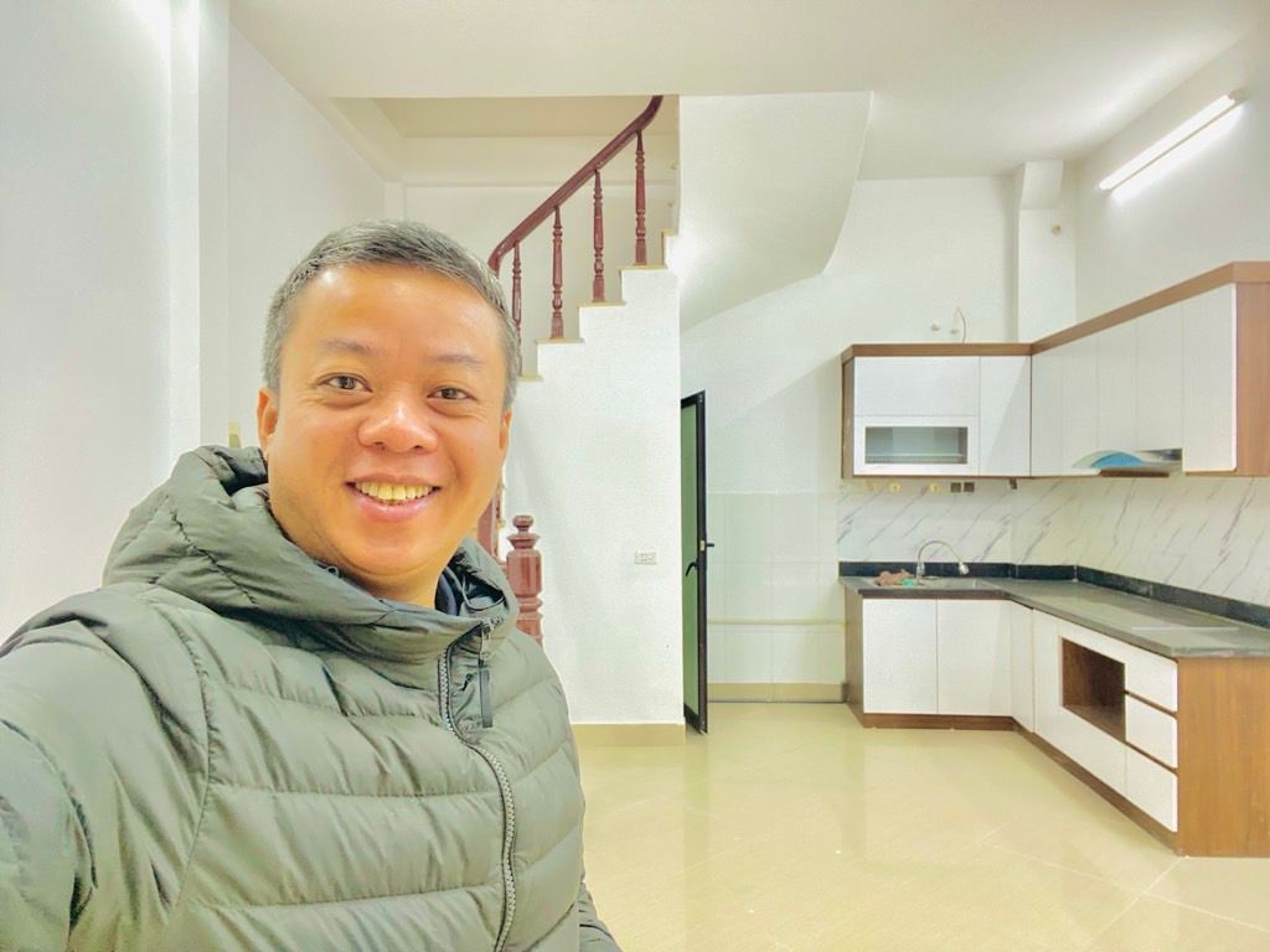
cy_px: 476
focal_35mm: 23
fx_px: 844
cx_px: 635
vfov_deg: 58.9
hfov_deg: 73.9
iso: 250
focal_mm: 2.71
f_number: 2.2
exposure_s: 1/50
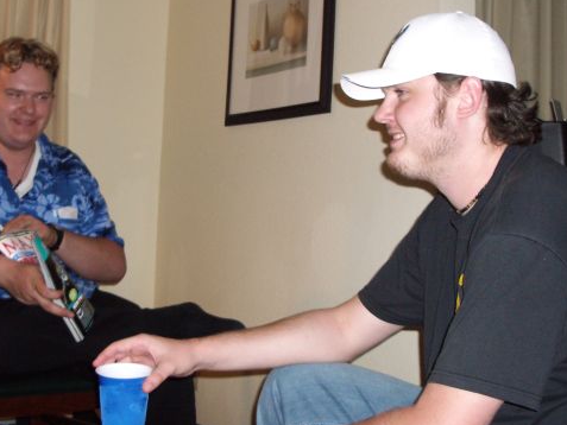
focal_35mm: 55
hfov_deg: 34.9
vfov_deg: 26.5
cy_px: 184
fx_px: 901
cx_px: 238
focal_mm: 6.8
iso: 200
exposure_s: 1/60
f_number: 2.8
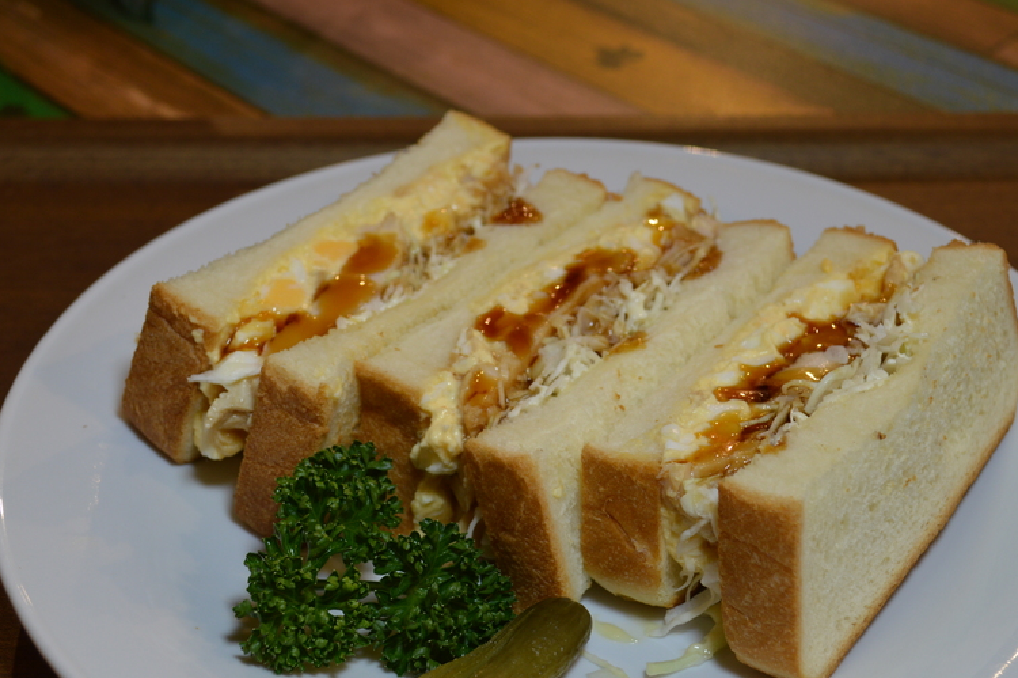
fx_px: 1667
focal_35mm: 59
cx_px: 592
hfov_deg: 33.9
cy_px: 355
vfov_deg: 23.0
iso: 180
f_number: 5.6
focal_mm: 32
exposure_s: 1/60
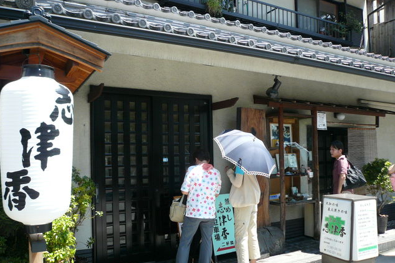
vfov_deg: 43.5
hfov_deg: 61.9
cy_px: 148
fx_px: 329
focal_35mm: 30
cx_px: 192
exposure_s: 1/320
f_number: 2.8
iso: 100
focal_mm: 4.6
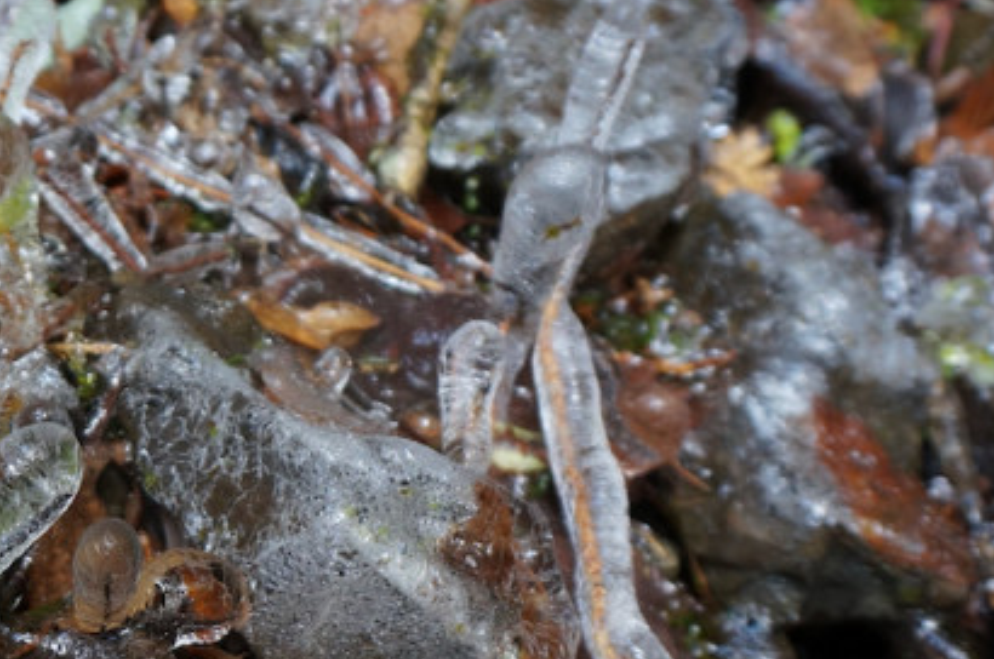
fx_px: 1654
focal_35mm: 60
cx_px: 48
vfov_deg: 22.5
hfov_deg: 31.4
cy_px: 263
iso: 400
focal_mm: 16
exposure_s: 1/60
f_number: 4
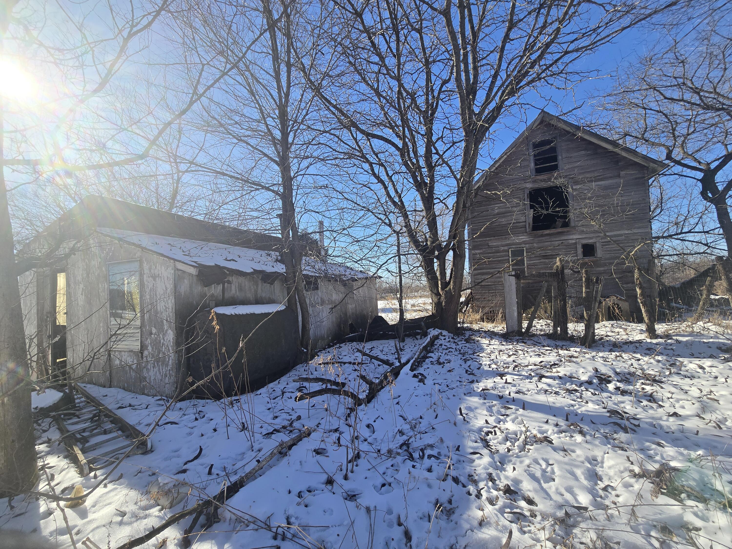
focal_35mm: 13
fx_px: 275
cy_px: 274
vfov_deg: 89.9
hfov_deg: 106.2
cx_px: 366
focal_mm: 2.2
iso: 50
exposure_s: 1/2302
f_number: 2.2
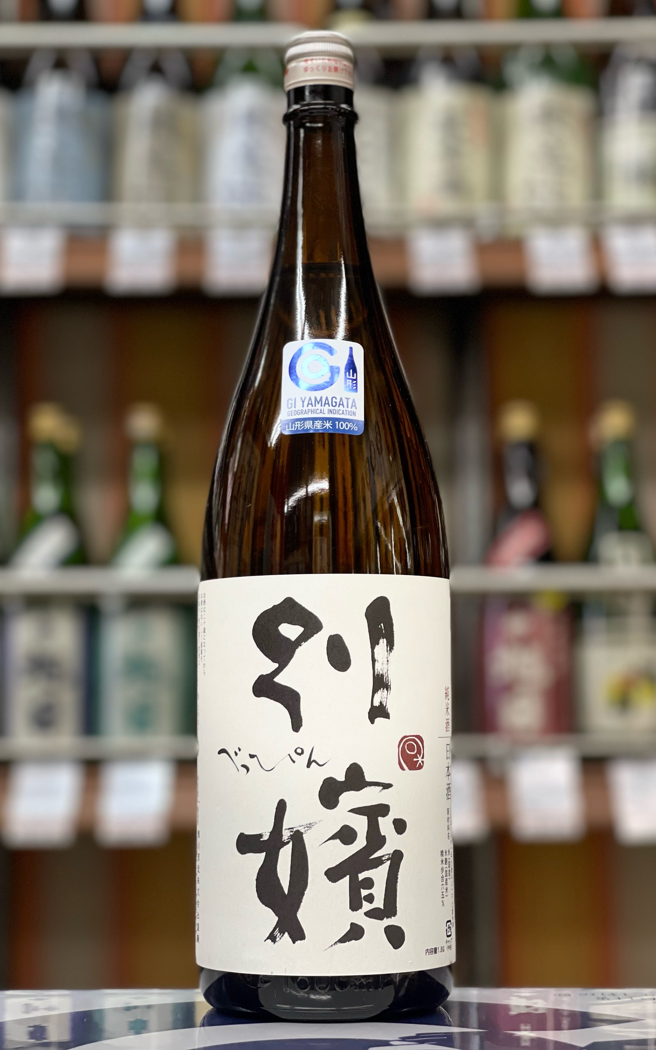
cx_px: 329
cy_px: 524
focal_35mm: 68
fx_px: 1945
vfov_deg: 30.2
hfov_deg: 19.1
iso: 125
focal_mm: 7.5
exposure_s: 1/50
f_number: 2.2
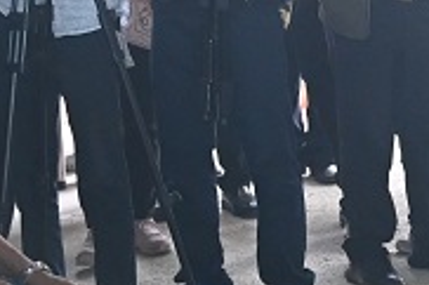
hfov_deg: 10.1
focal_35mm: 199
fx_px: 2369
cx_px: 592
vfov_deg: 6.9
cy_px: 152
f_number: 4
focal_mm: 30
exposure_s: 1/200
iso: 4000
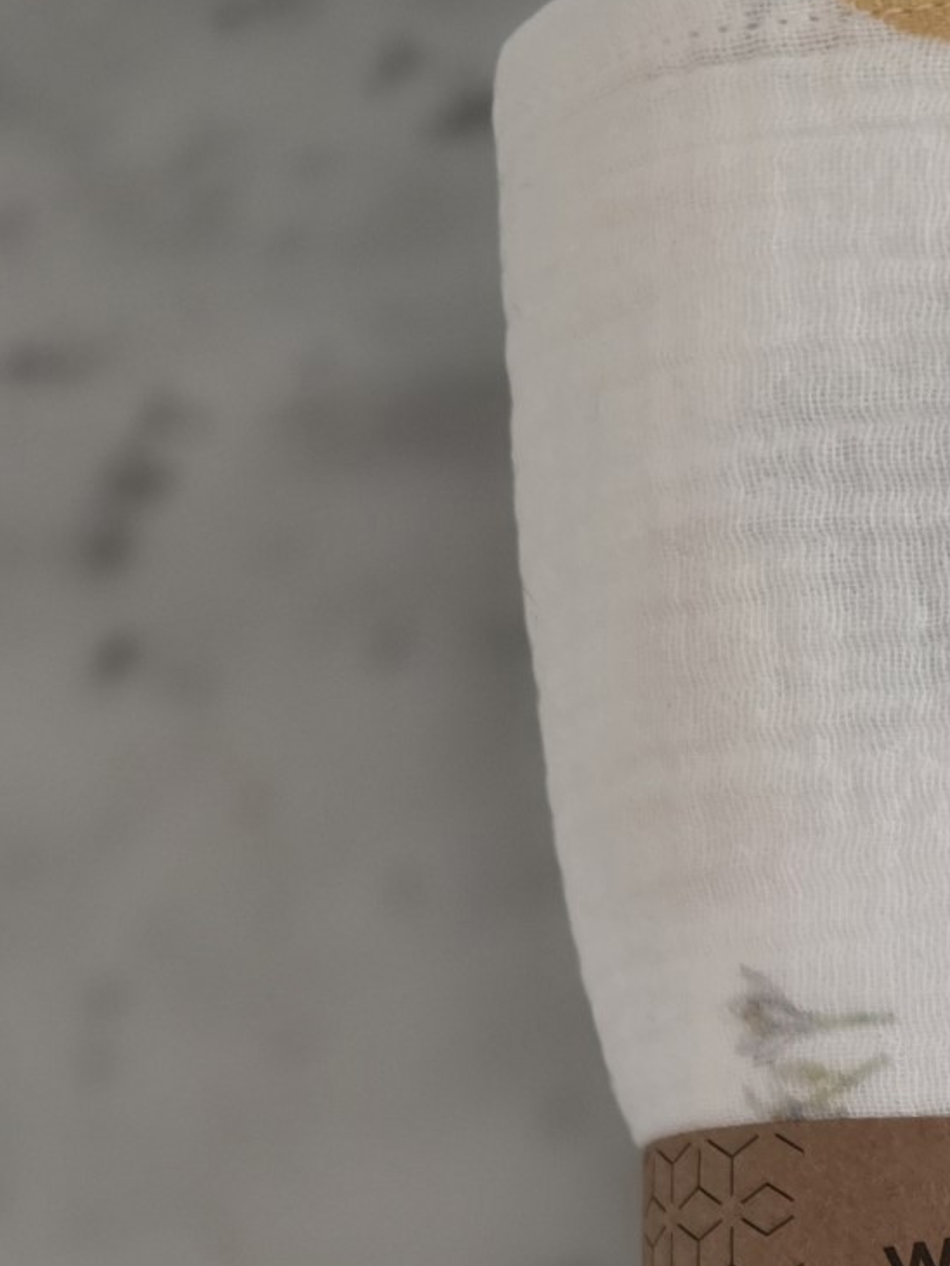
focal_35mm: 63
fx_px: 2304
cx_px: 1241
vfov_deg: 26.9
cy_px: 1545
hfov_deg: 21.1
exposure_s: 1/101
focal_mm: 6.3
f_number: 1.7
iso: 640
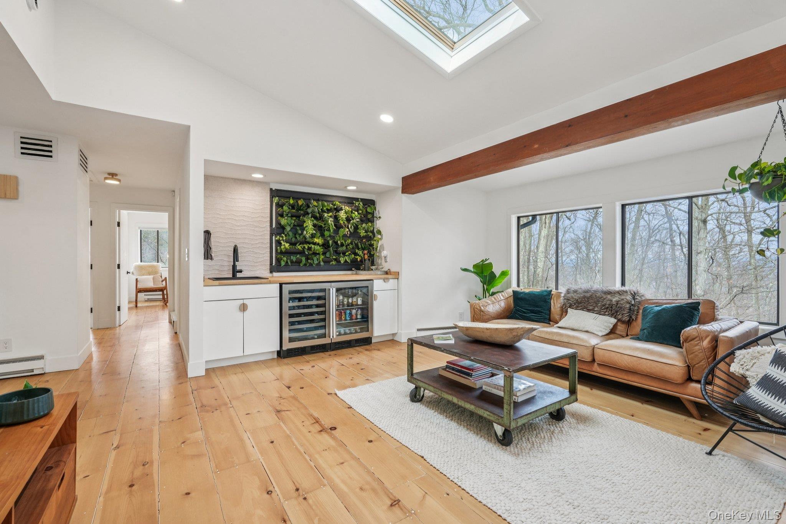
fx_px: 349
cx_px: 393
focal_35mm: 16
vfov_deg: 73.7
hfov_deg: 96.7
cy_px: 262
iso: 320
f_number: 8
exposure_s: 1/30
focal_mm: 16
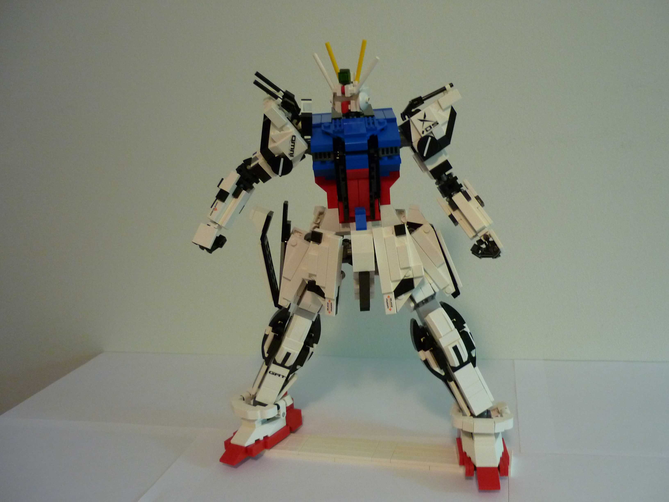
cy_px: 251
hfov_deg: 55.4
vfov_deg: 42.9
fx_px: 638
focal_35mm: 33
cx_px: 334
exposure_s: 1/15
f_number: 2.8
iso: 400
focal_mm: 5.5
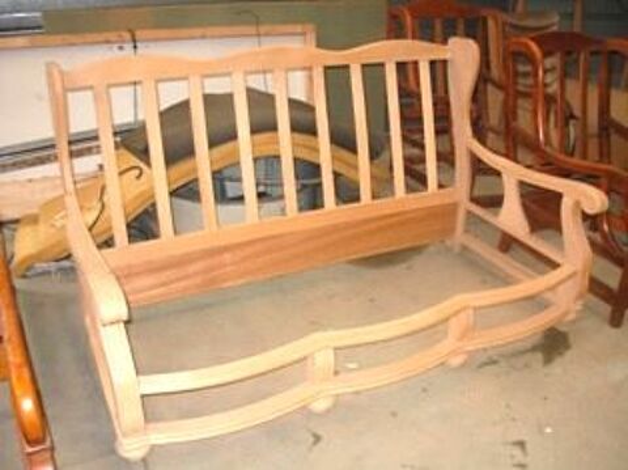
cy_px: 235
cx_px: 314
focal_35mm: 38
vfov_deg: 37.7
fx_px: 689
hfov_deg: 49.0
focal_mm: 6.3
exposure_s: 1/7.1
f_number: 2.9
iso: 100
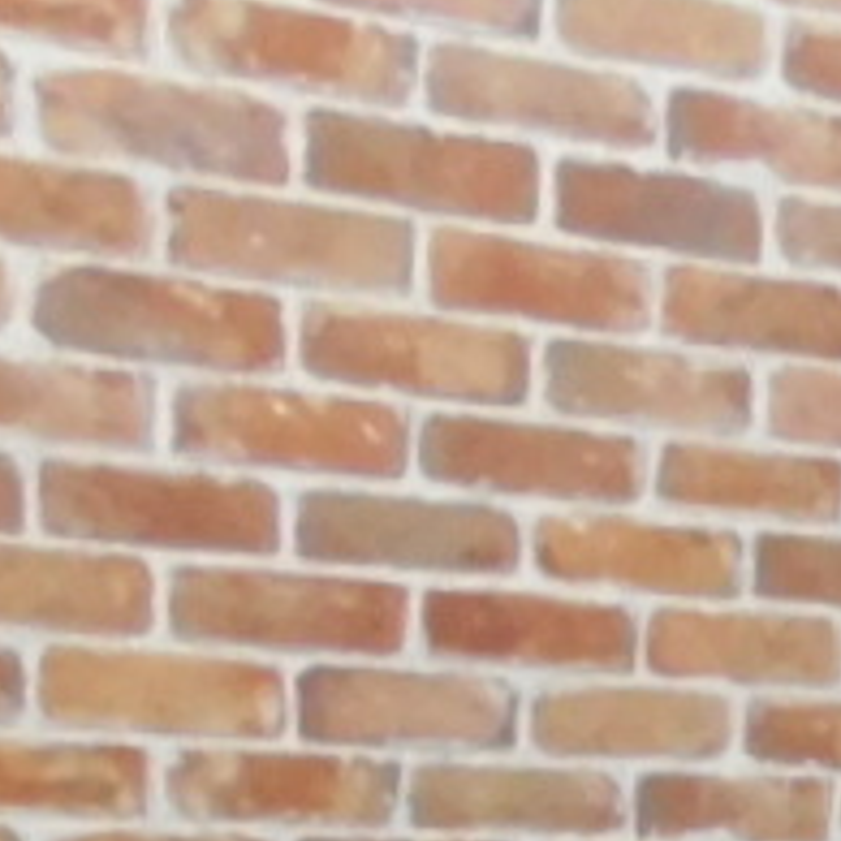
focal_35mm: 167
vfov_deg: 8.9
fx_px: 4590
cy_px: 2381
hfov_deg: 9.0
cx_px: 2307
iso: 250
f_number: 3
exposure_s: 1/30
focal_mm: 4
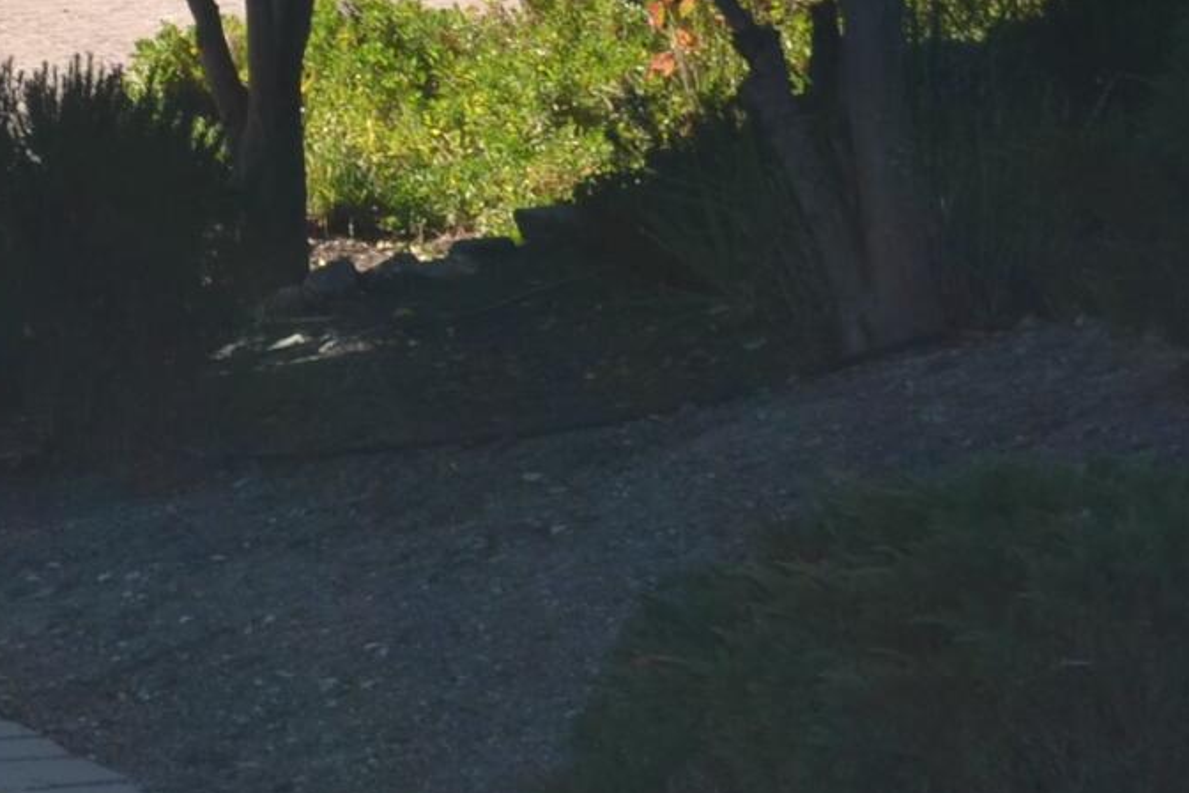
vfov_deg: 7.7
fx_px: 5746
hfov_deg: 11.1
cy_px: -612
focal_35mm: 174
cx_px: -878
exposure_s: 1/200
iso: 100
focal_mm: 26
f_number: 8
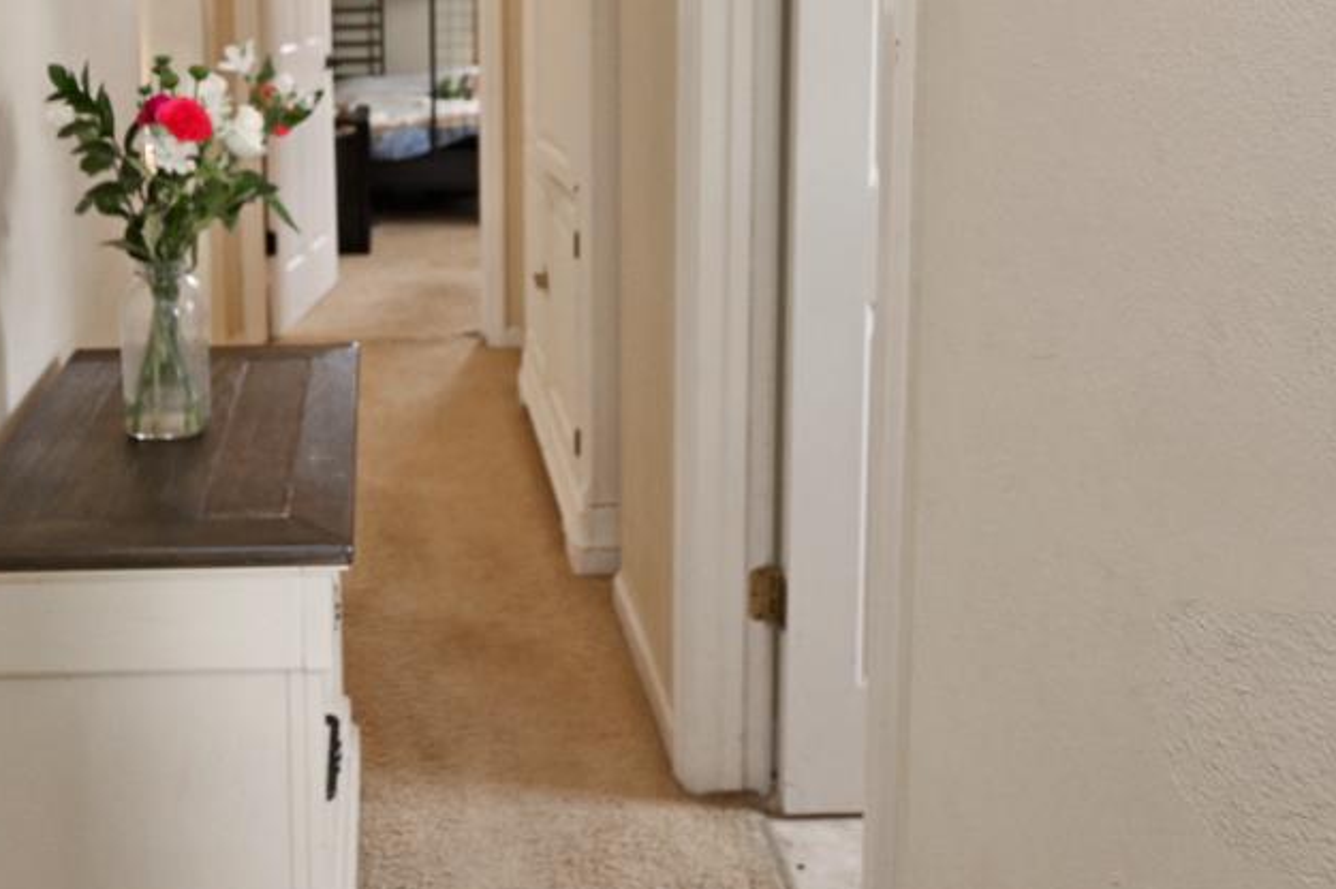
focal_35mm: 36
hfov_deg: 51.5
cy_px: 73
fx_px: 1335
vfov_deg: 34.6
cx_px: 378
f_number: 4
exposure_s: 1/60
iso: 400
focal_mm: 15
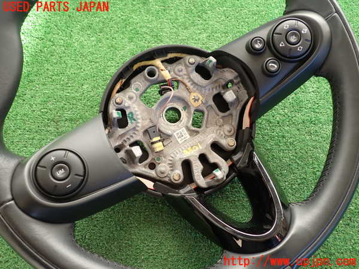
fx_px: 311
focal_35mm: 30
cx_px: 180
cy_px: 134
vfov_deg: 46.8
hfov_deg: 60.0
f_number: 2.3
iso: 100
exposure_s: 1/80
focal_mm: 5.4
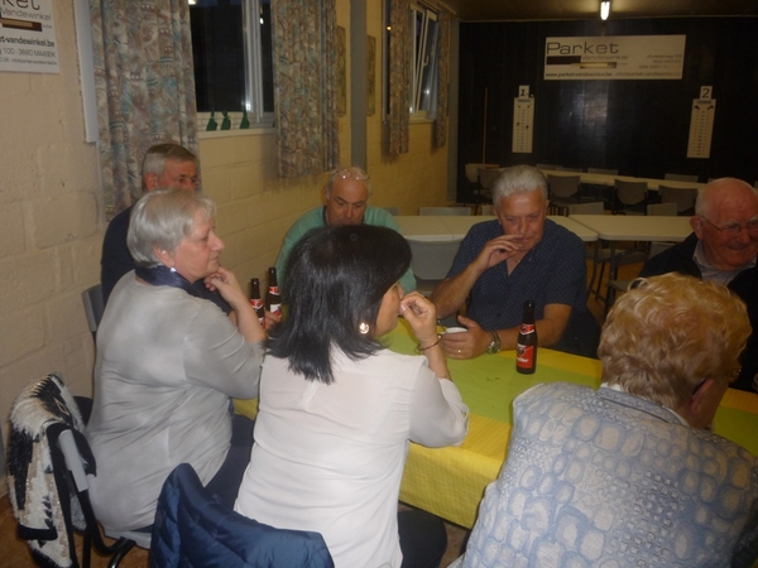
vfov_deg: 46.8
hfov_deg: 60.0
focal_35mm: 30
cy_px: 284
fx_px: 657
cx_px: 379
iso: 160
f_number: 3.3
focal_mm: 5.2
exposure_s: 1/30
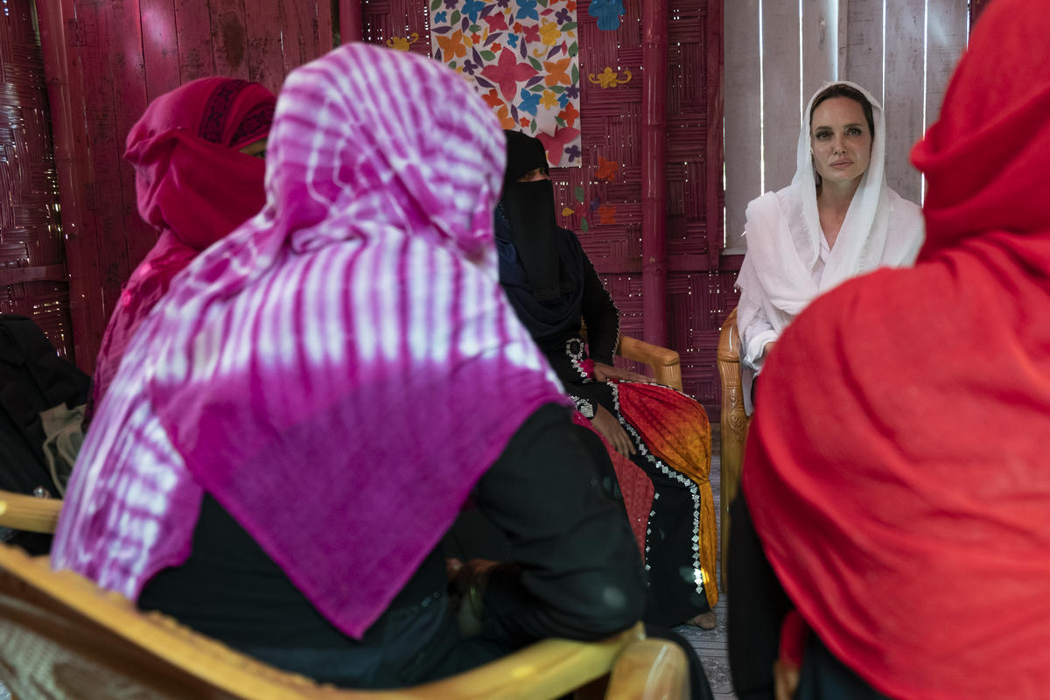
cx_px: 525
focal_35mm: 35
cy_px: 350
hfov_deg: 54.4
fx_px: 1021
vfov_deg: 37.9
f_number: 3.2
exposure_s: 1/250
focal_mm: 23.3
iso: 1000
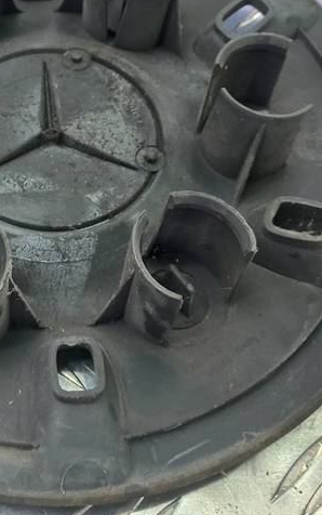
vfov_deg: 35.4
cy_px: 183
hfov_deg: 22.4
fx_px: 799
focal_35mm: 57
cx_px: 49
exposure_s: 1/50
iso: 64
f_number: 1.8
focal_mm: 4.6
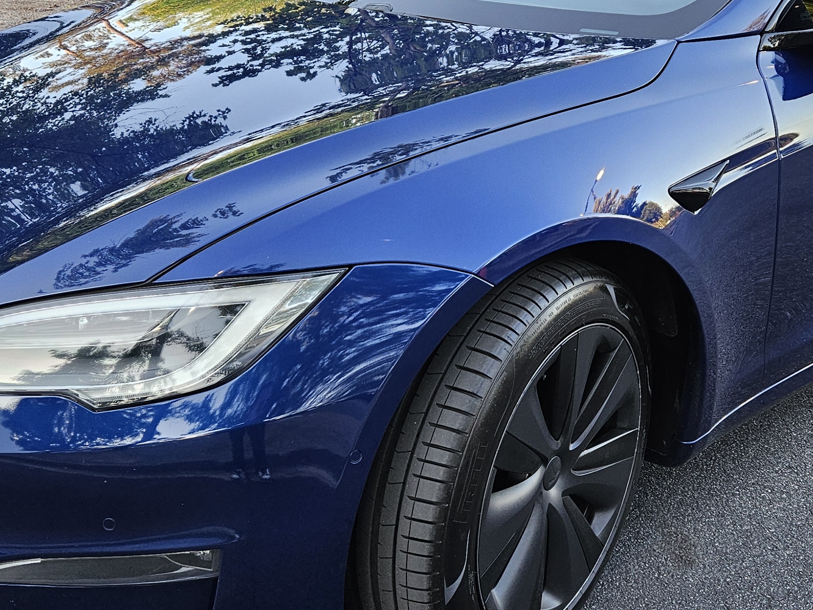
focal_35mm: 50
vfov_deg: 29.0
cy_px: 224
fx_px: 1174
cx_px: 494
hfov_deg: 38.0
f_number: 1.8
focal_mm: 5.4
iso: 125
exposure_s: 1/120
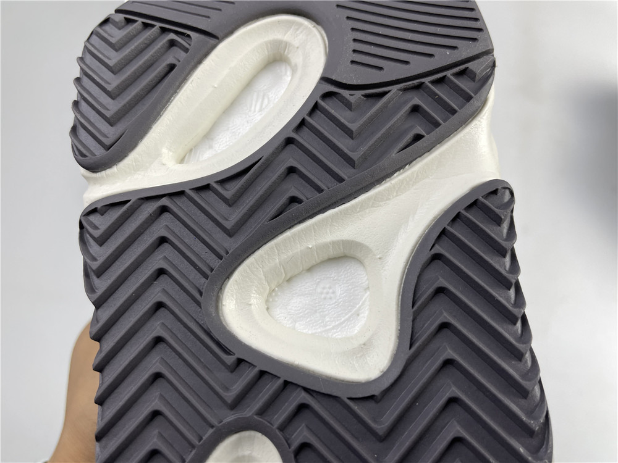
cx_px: 309
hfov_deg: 67.3
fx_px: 464
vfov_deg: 53.1
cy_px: 232
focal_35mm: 26
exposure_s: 1/100
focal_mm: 4.2
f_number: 1.6
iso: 50
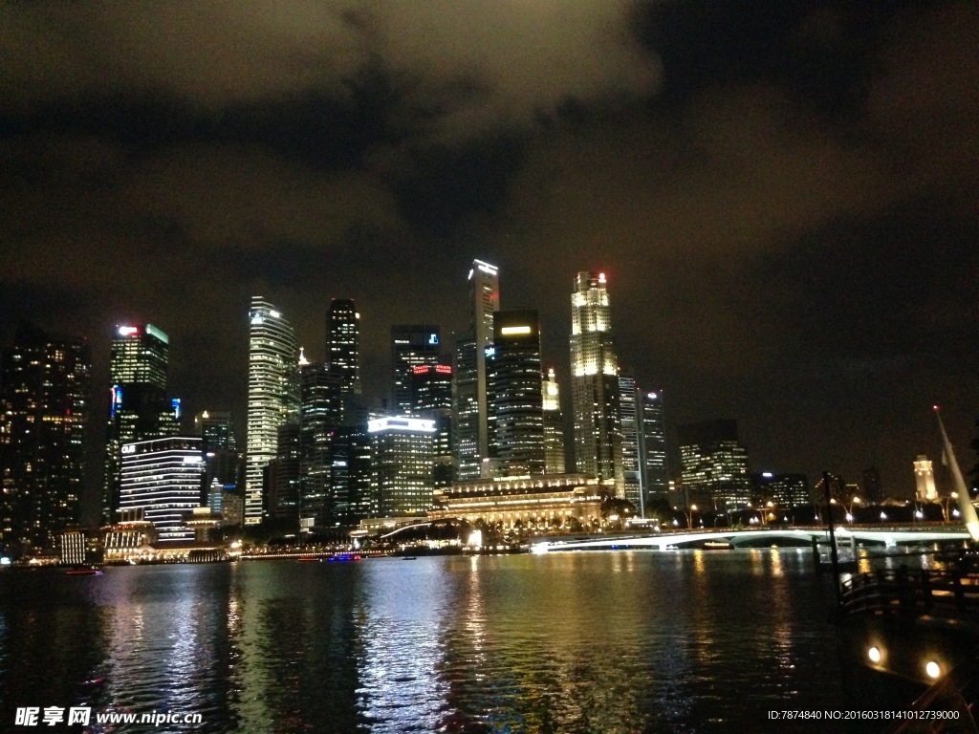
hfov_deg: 55.4
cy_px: 367
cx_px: 490
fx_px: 933
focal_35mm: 33
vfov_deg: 42.9
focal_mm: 4.12
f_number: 2.4
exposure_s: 1/15
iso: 800
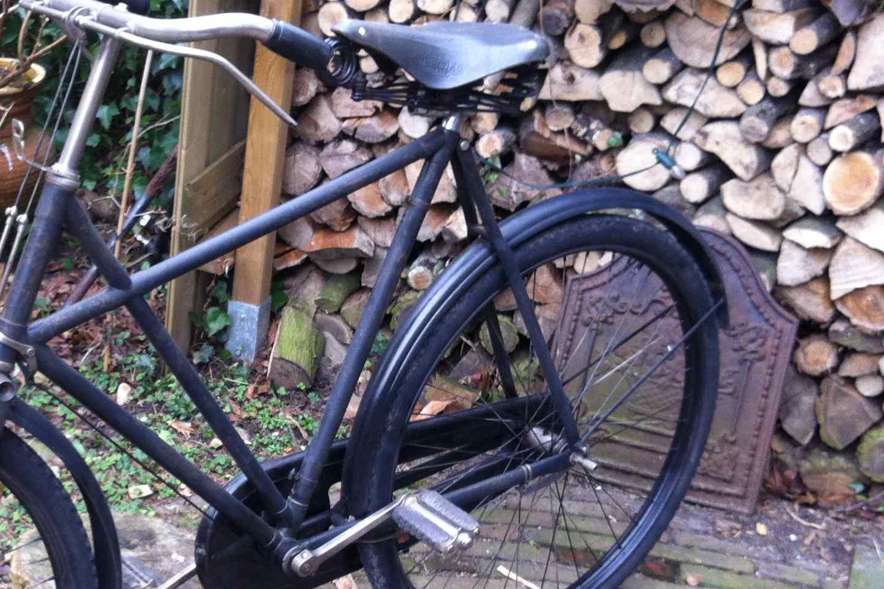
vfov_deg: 20.8
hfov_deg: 30.3
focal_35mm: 65
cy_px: 393
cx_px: 192
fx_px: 1596
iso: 80
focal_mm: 3.85
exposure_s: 1/40
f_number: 2.8
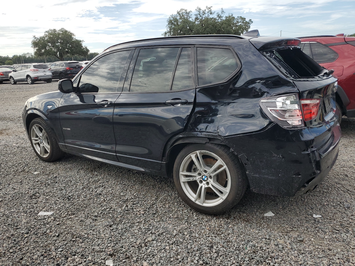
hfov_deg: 67.3
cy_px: 133
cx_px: 178
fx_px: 267
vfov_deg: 53.1
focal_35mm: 26
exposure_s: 1/1667
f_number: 1.5
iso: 50
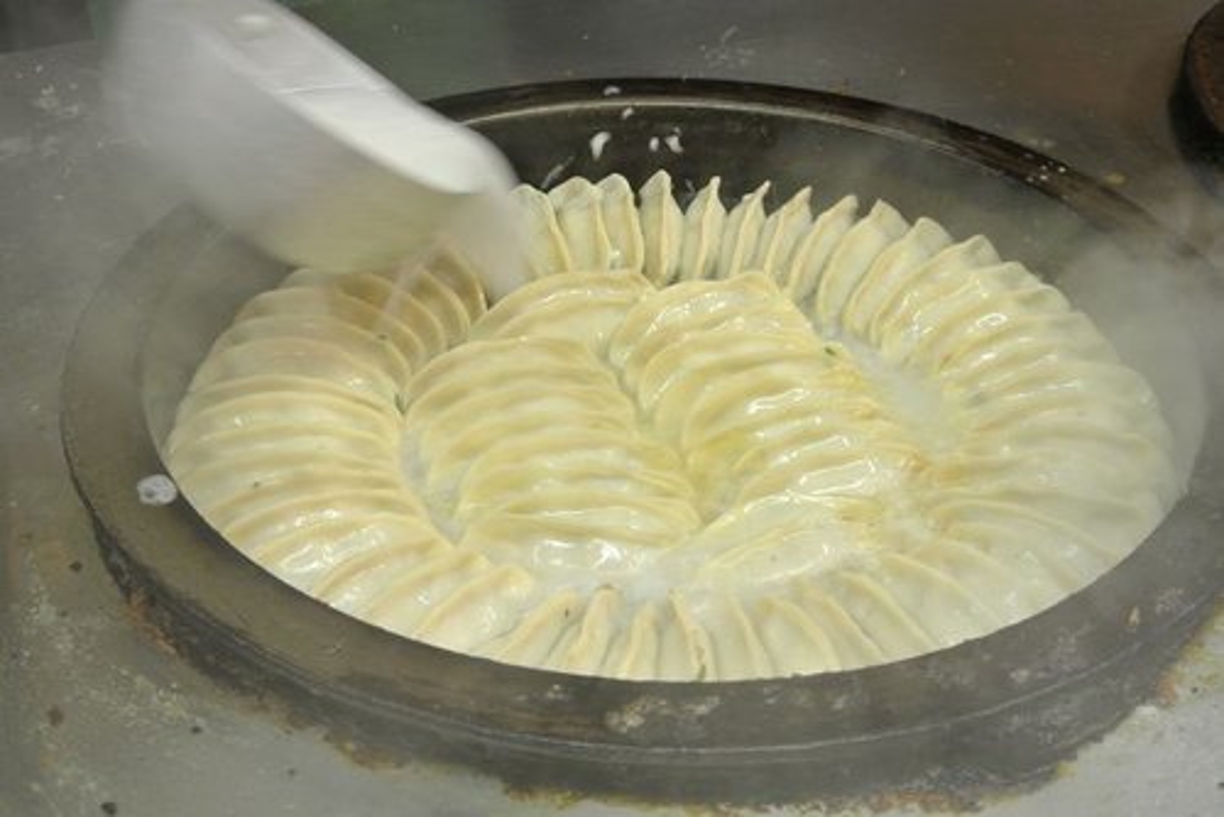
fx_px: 1735
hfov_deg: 38.9
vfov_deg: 26.5
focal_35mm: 51
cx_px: 612
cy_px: 408
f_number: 4.8
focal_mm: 18.9
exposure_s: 1/30
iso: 800
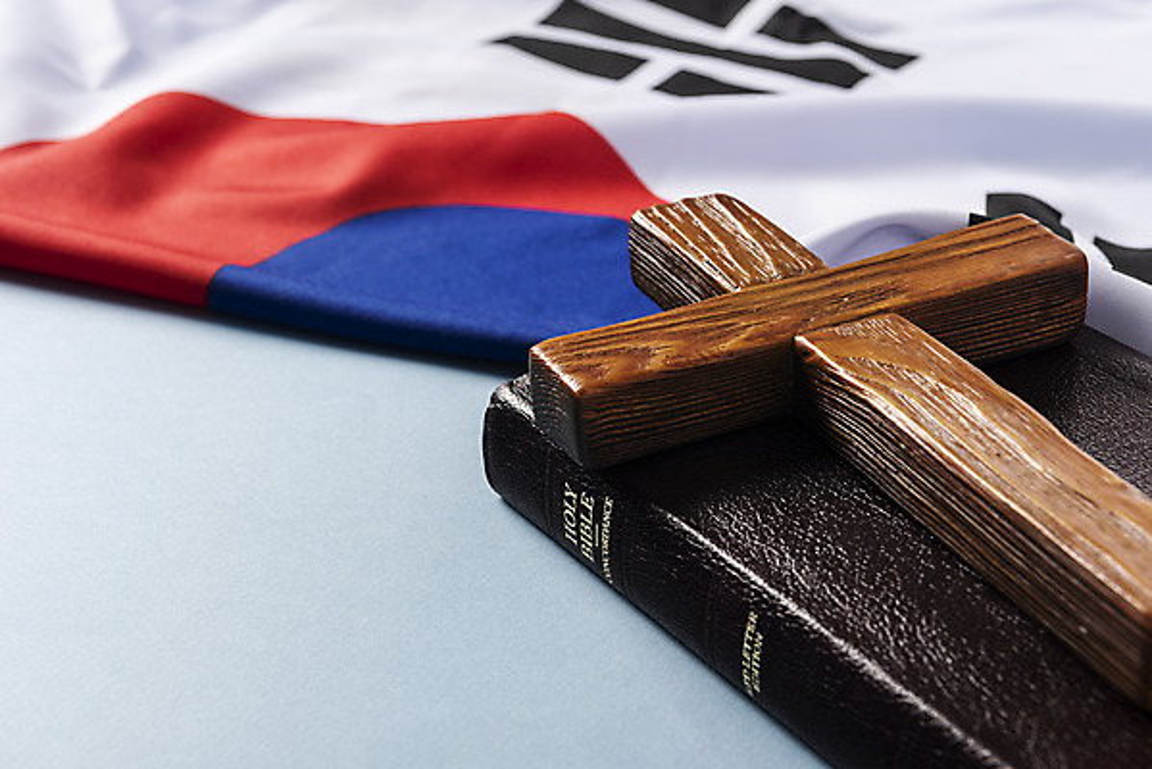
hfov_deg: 28.8
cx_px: 576
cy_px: 384
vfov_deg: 19.5
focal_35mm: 70
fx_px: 2241
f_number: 11
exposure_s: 1/125
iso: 100
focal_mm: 70
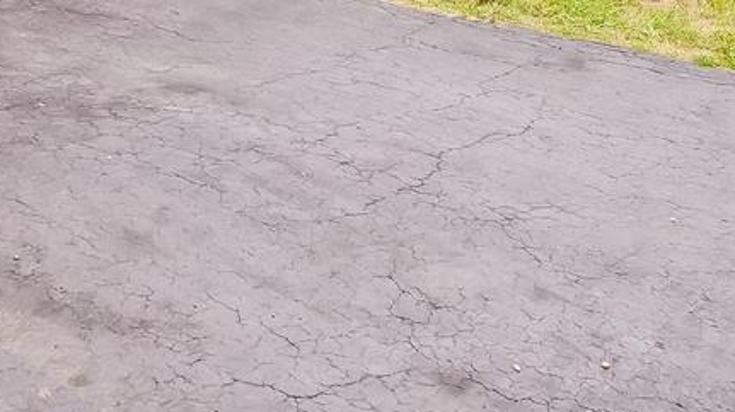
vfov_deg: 17.4
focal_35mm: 56
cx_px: 165
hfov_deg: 36.2
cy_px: -327
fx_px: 1091
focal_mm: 8
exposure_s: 1/640
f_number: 4
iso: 400
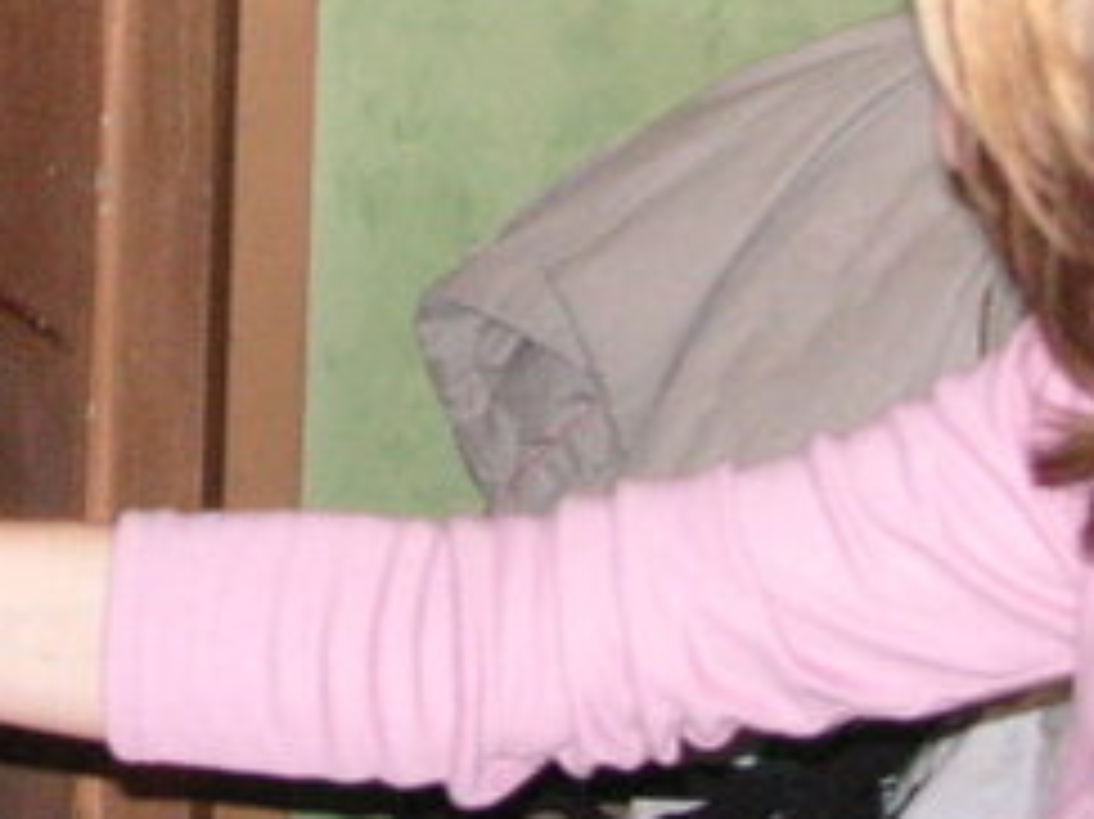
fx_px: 3854
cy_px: -180
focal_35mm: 122
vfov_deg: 11.9
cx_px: 185
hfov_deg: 16.0
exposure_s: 1/45
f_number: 2.8
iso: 160
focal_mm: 6.1
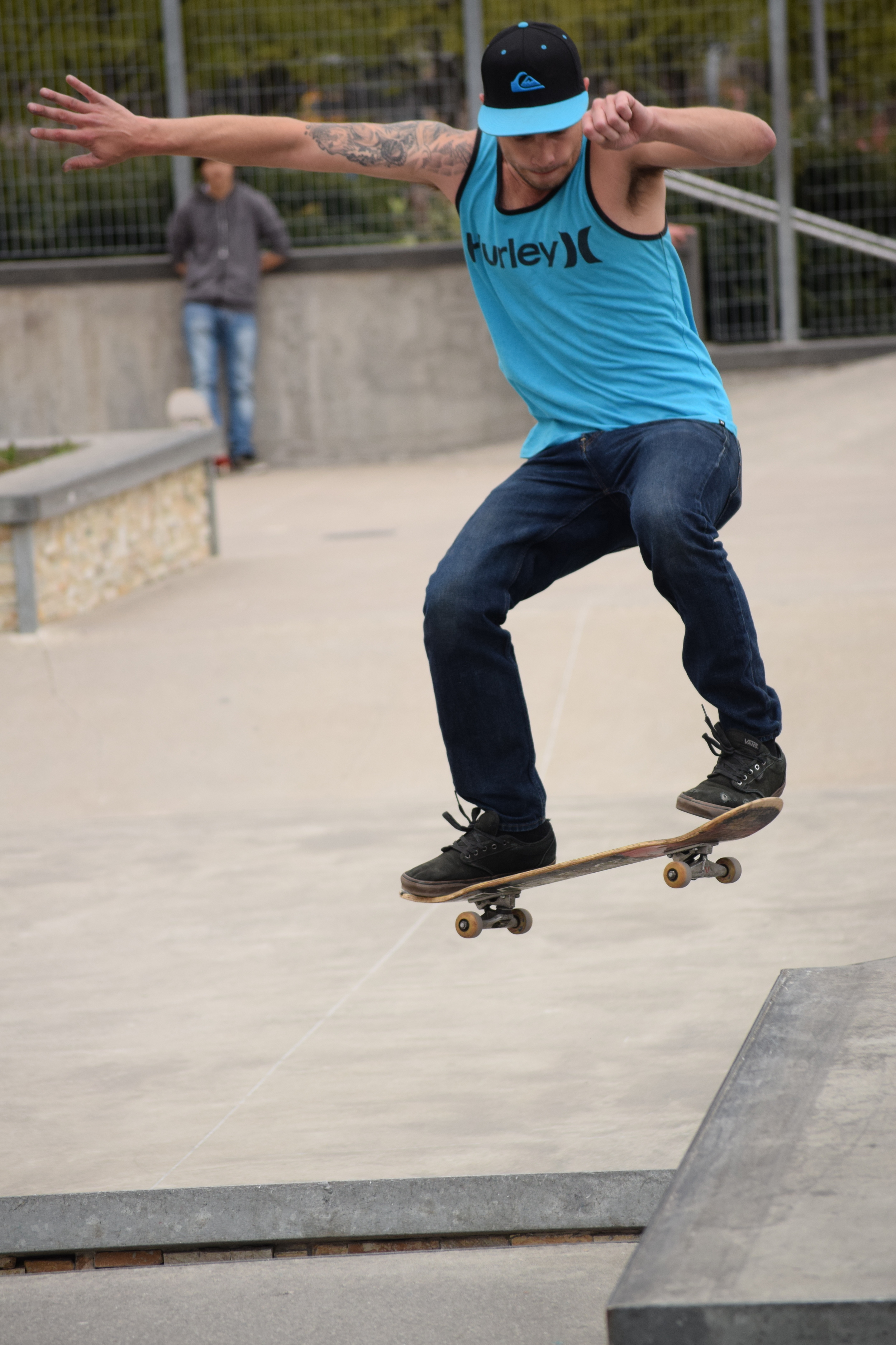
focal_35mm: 174
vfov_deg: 11.8
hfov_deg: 7.9
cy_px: 672
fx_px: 6495
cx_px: 448
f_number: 4.8
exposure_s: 1/1600
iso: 640
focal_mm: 116
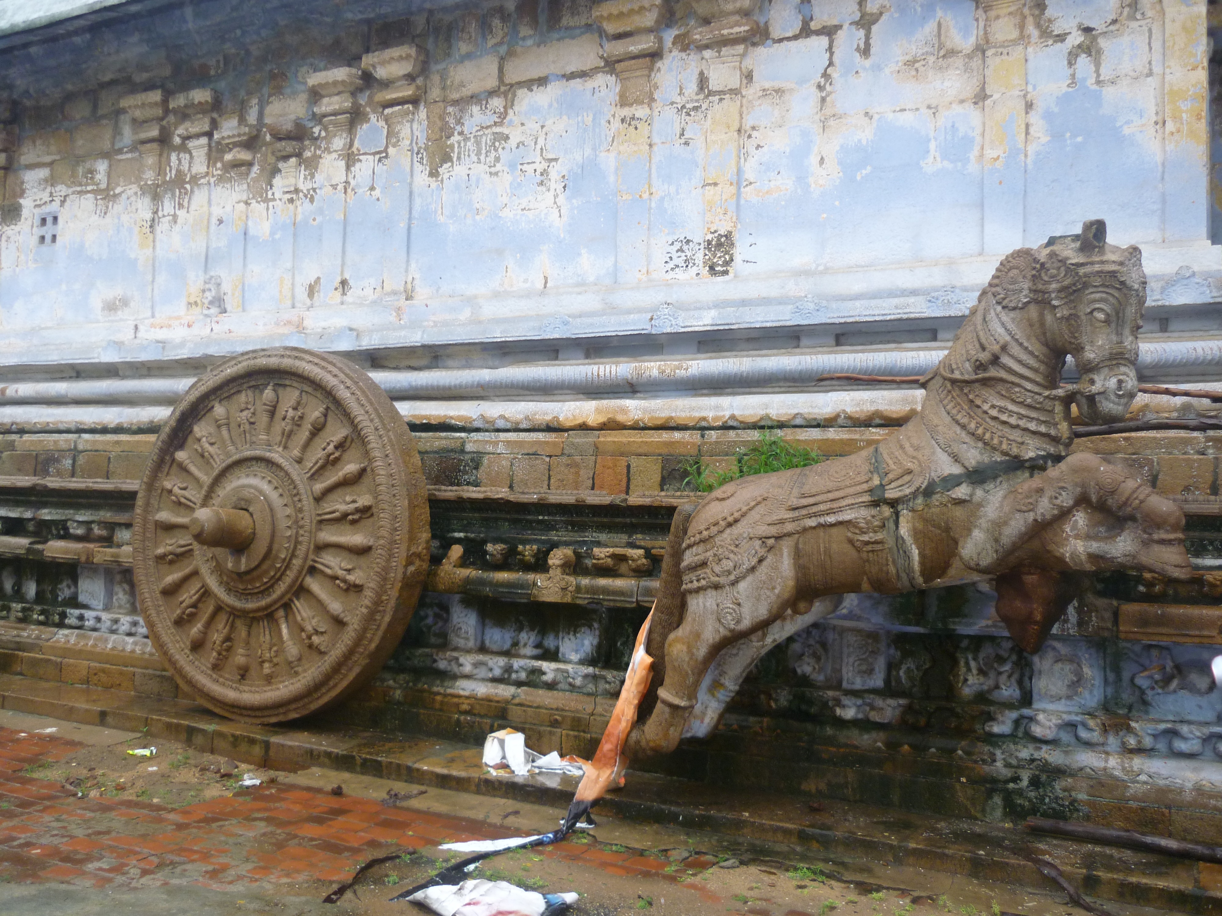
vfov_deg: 45.4
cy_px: 458
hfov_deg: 58.4
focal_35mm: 31
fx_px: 1094
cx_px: 611
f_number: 2.8
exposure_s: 1/30
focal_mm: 5.5
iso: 160
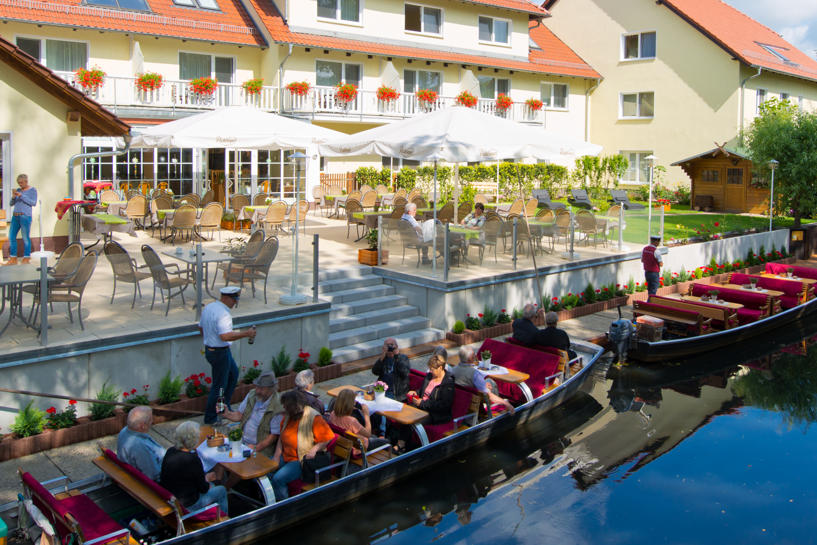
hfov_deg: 57.2
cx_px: 439
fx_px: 749
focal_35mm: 33
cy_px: 178
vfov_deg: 39.5
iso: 100
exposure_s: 1/200
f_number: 8
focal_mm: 19
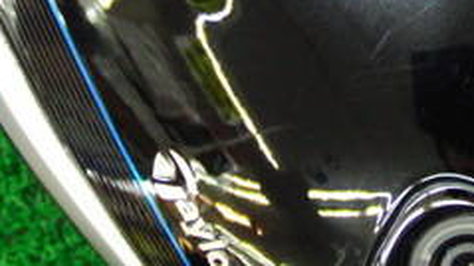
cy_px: 12
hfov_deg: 19.7
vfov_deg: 11.1
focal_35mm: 108
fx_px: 1356
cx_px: 329
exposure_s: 1/40
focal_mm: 6.42
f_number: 3.6
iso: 400
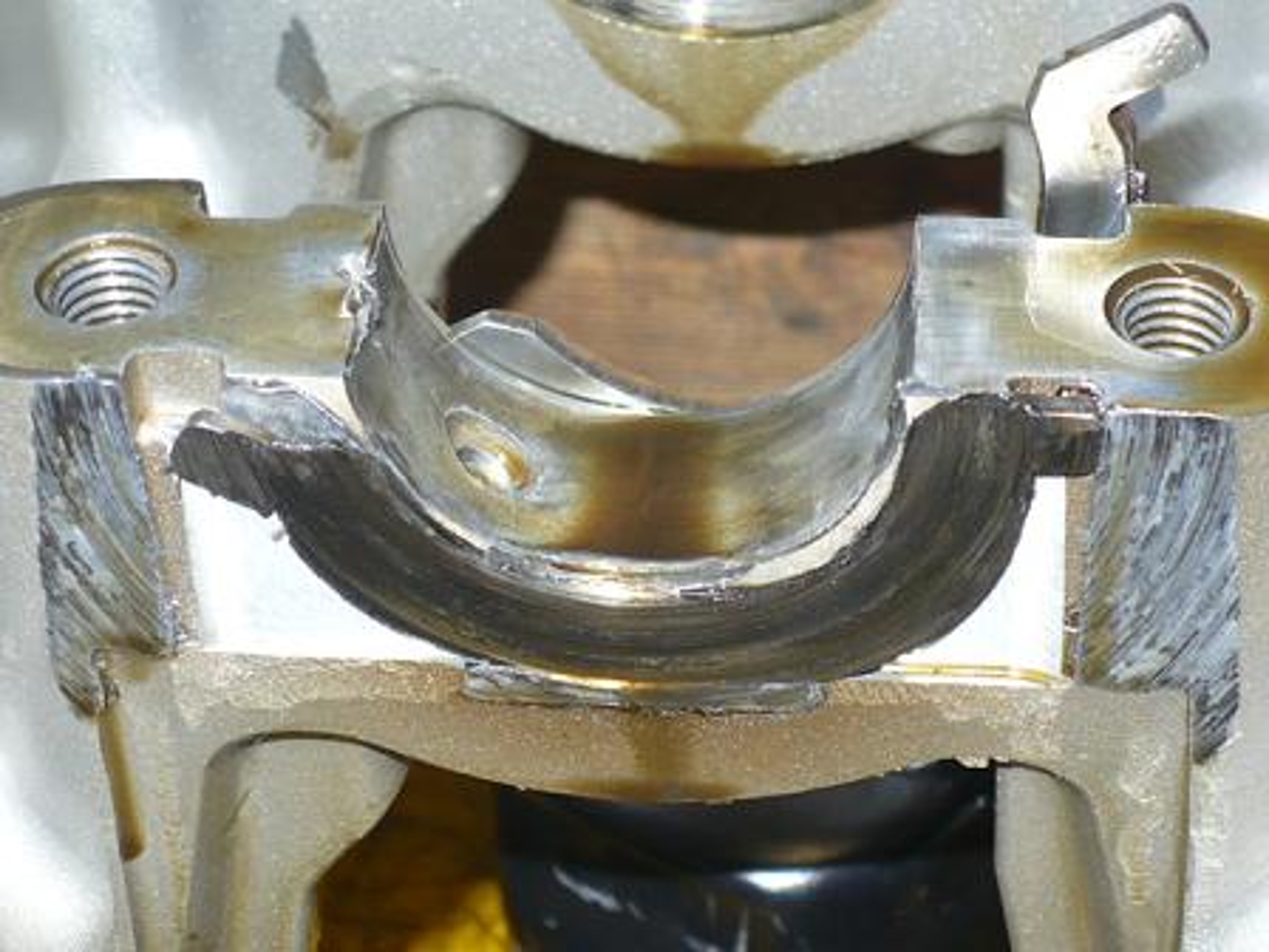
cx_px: 634
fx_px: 3263
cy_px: 476
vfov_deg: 16.6
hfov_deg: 22.0
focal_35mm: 89
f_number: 3.1
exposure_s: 1/30
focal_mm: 9.9
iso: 100
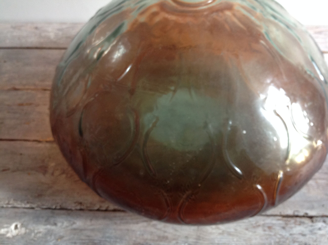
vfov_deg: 40.6
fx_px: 331
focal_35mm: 35
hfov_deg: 52.7
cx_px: 164
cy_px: 122
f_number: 2.4
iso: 125
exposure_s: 1/15
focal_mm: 4.28
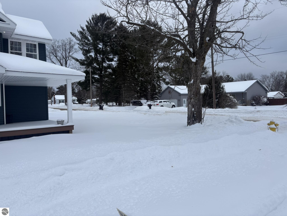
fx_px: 216
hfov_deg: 67.3
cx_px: 144
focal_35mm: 26
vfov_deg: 53.1
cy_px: 108
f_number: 1.6
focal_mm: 5.96
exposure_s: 1/850
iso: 50
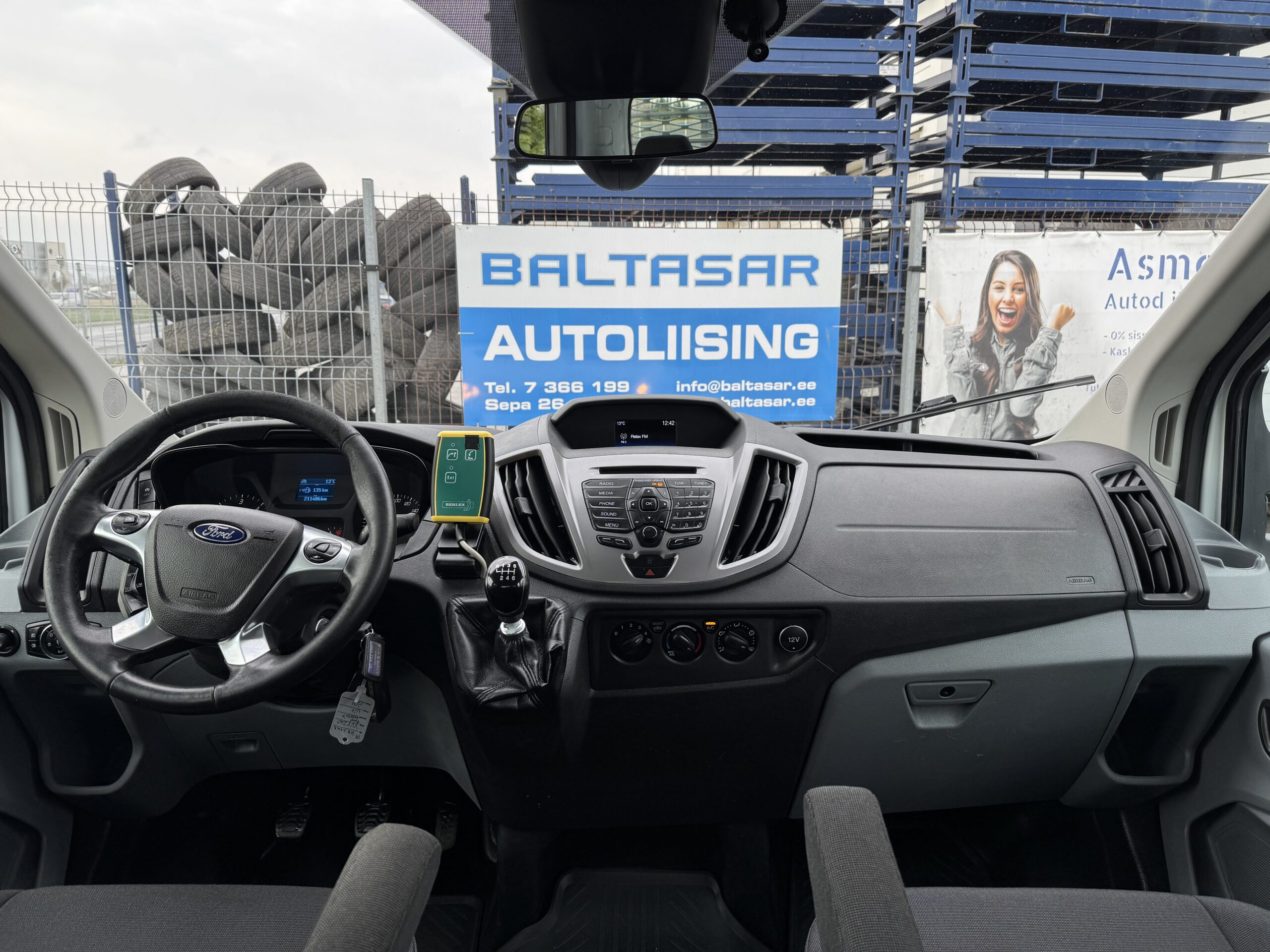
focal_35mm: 24
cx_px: 635
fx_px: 881
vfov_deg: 56.8
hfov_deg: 71.6
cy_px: 476
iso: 64
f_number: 1.78
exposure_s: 1/151
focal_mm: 6.76
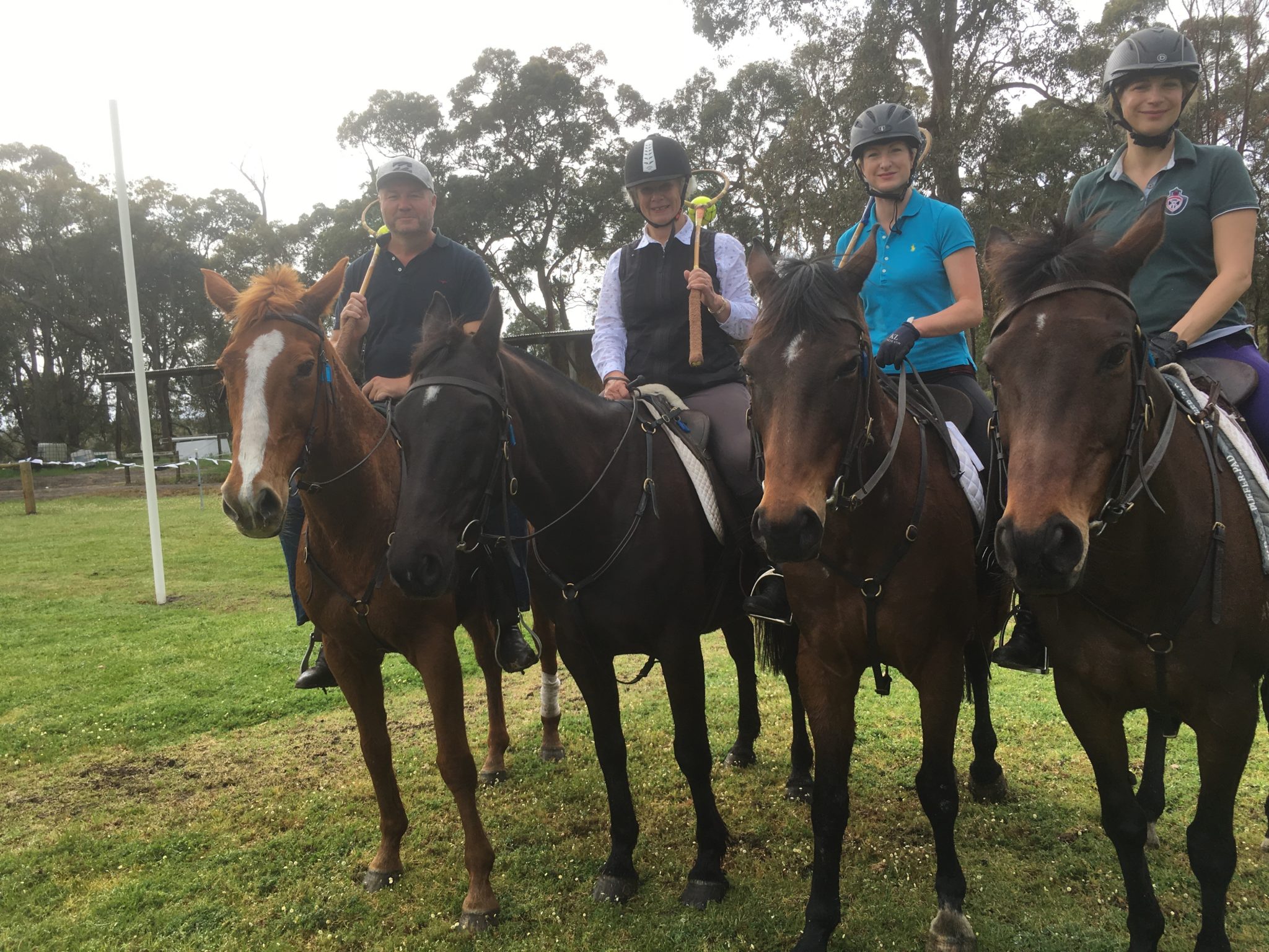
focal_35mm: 29
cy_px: 476
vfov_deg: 48.2
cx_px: 634
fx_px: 1063
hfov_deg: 61.7
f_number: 2.2
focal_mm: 4.15
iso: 25
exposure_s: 1/587
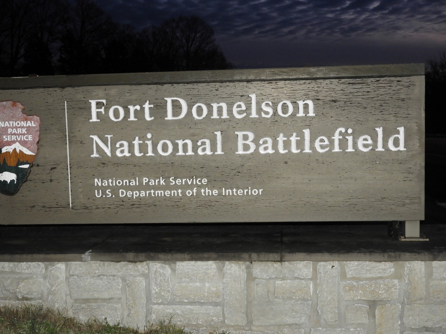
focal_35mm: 50
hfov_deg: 38.2
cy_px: 167
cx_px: 223
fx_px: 644
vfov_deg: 29.1
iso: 400
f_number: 4
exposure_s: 1/30
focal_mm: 9
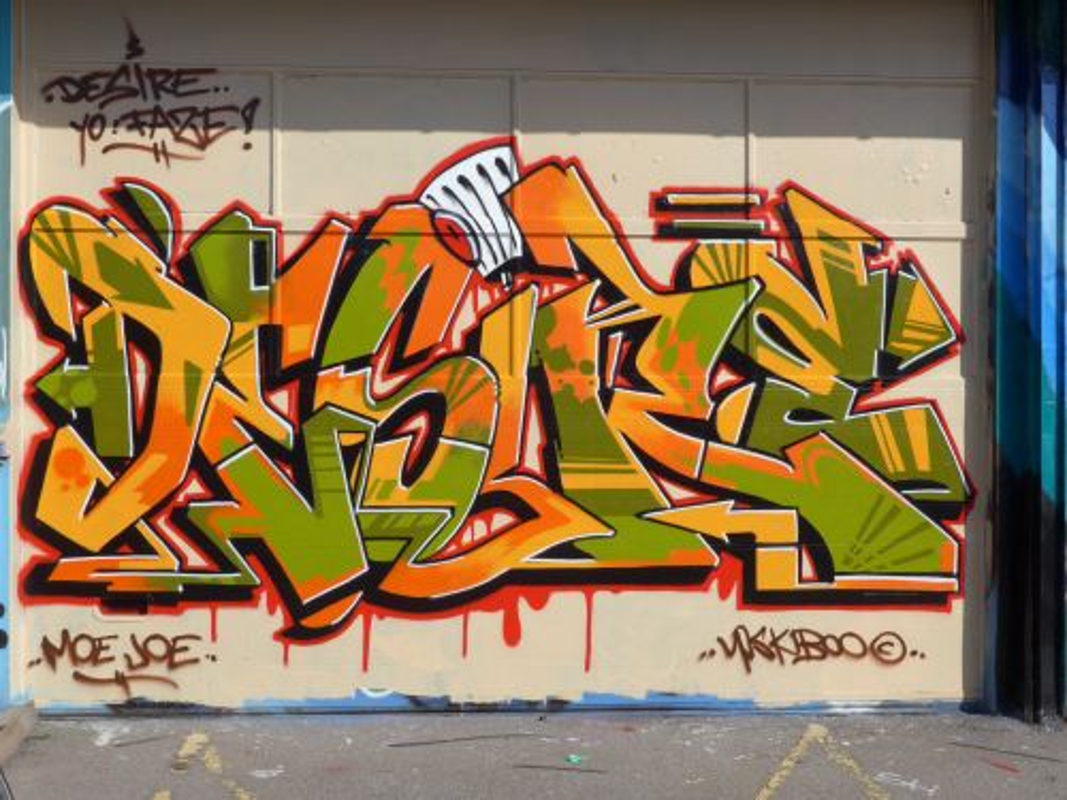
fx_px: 1295
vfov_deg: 34.3
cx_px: 534
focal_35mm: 42
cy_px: 400
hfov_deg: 44.8
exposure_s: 1/640
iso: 80
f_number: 5.6
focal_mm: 9
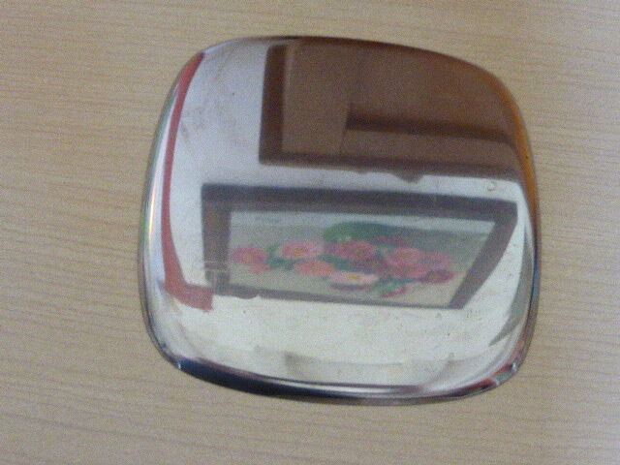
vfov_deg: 29.7
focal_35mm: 49
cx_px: 310
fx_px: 878
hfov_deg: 38.9
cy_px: 232
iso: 1600
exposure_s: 1/60
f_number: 4.2
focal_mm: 8.5
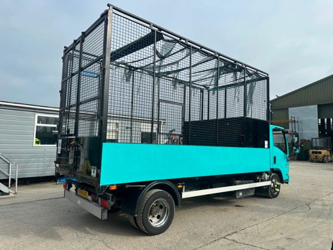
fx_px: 231
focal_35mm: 24
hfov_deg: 71.6
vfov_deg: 56.8
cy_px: 125
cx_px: 166
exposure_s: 1/3861
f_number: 1.78
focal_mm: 6.86
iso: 80
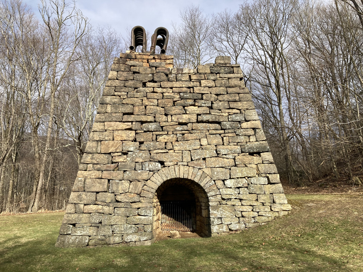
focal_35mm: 28
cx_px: 182
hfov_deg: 63.4
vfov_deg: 49.7
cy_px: 136
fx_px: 294
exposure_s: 1/1567
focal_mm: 3.99
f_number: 1.8
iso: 20
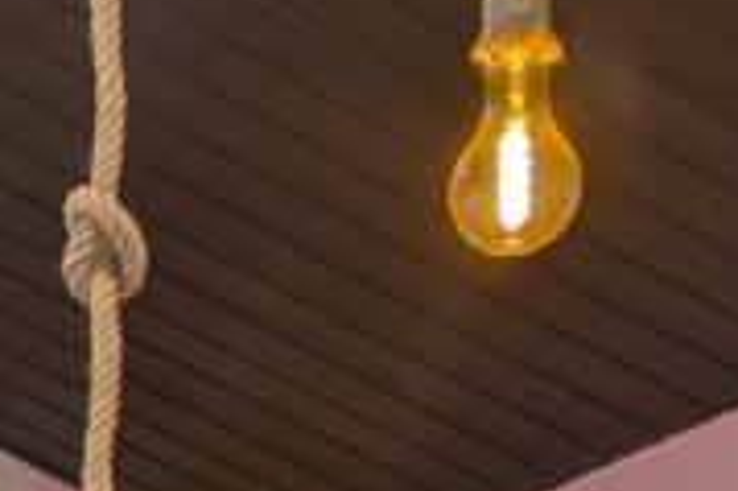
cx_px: -664
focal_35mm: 143
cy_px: 1254
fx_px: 2929
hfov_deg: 12.8
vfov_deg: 8.6
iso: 20
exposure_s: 1/123
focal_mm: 4.53
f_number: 1.7
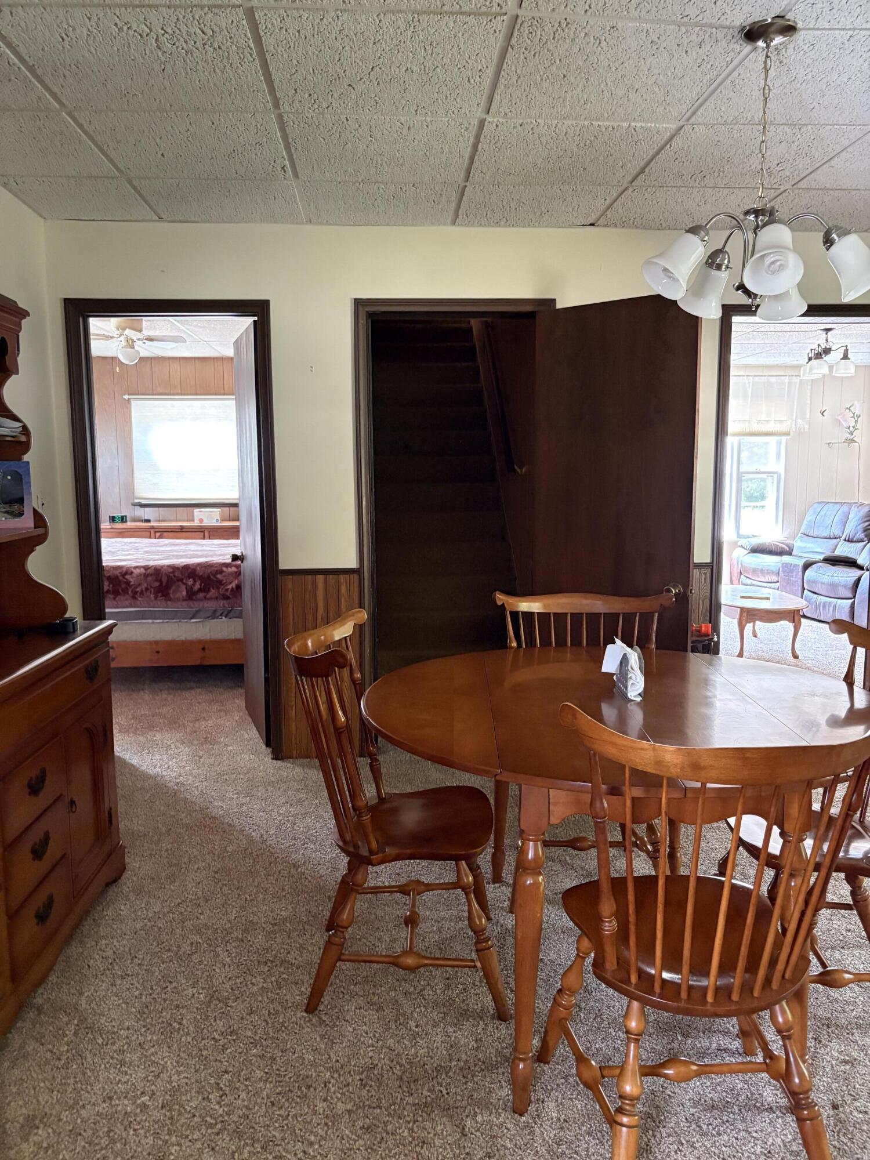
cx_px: 435
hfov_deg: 53.1
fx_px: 871
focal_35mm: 26
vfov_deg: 67.3
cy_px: 580
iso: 500
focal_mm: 5.96
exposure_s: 1/49
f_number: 1.6
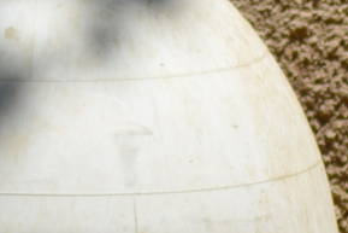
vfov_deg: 0.9
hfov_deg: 1.3
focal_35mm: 1615
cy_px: 427
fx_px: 15616
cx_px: -290
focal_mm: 195
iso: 400
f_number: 5.6
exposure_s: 1/2000
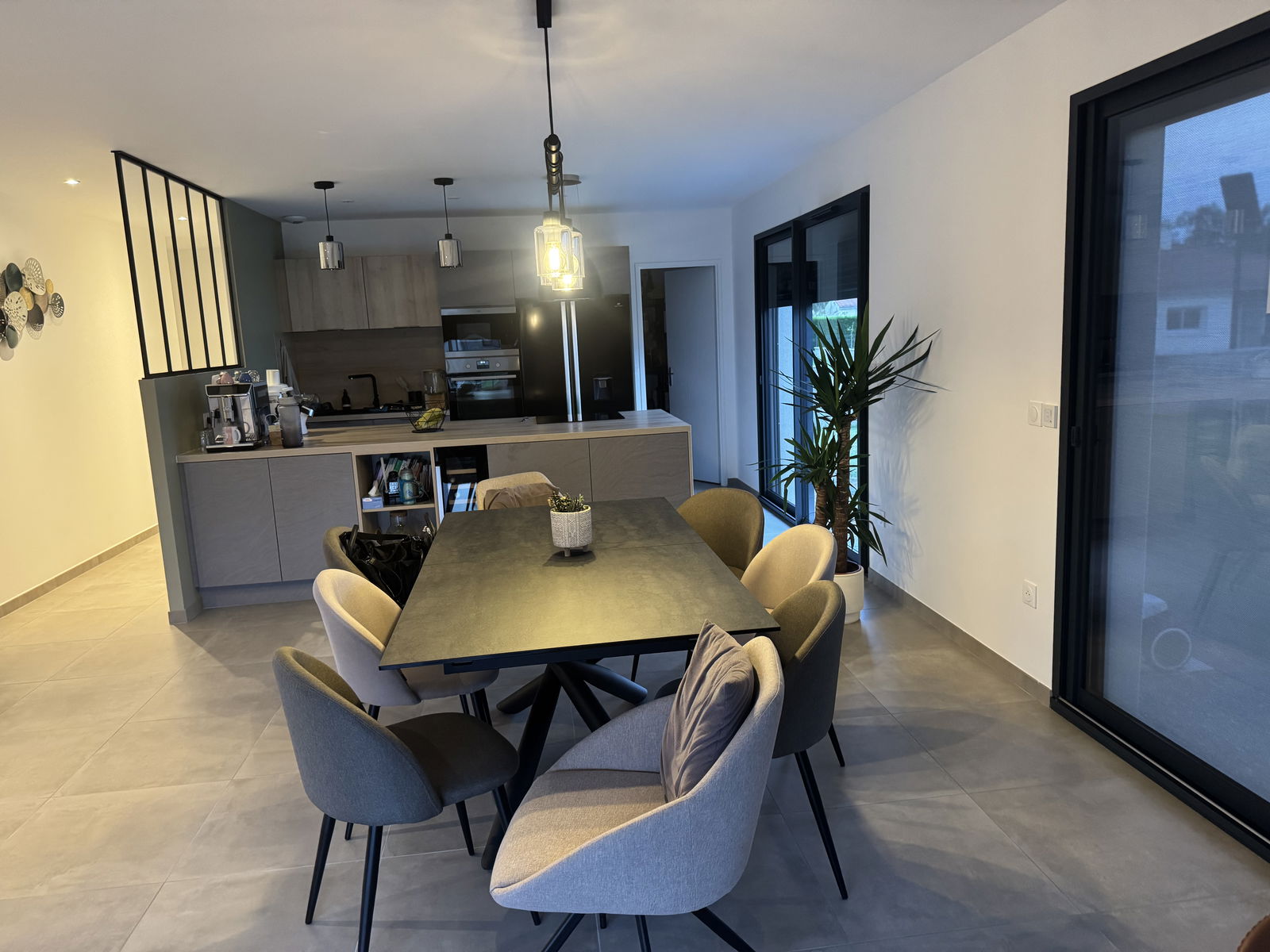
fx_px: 881
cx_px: 635
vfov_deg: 56.8
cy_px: 476
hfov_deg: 71.6
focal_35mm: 24
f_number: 1.78
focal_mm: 6.76
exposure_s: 1/50
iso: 500
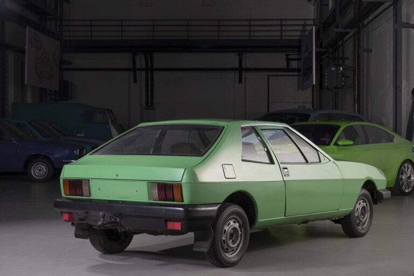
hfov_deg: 28.8
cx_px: 207
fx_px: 805
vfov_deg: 19.5
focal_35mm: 70
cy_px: 138
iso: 100
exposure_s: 1/1.25
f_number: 8
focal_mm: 70
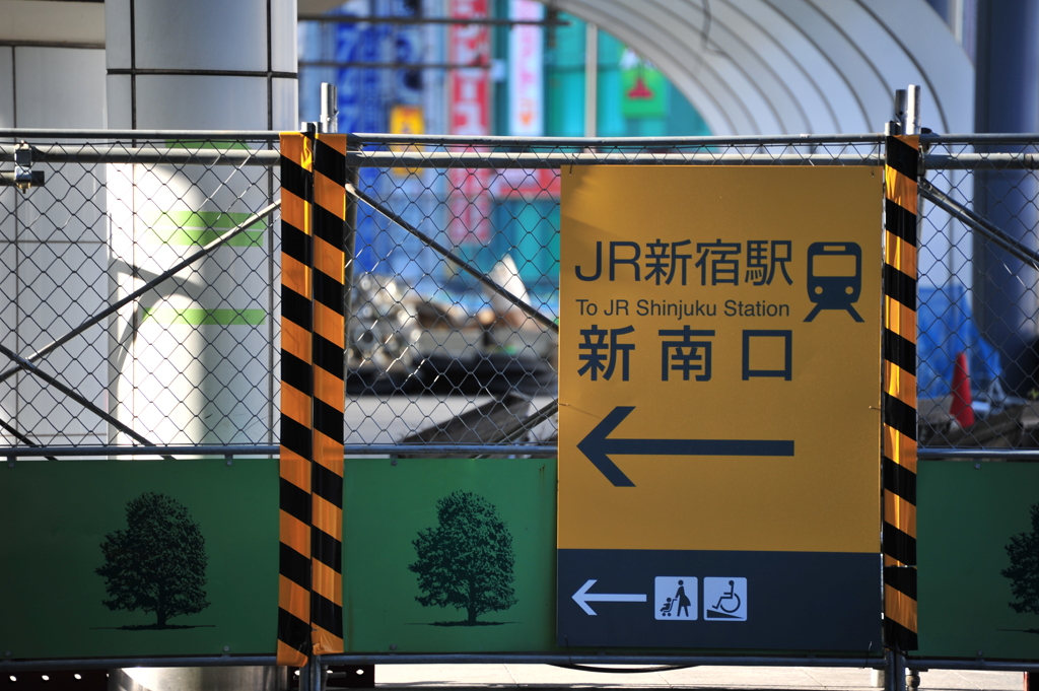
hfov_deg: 6.9
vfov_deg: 4.6
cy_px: 346
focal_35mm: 300
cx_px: 520
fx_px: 8651
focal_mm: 300
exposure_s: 1/125
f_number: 5.6
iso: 200
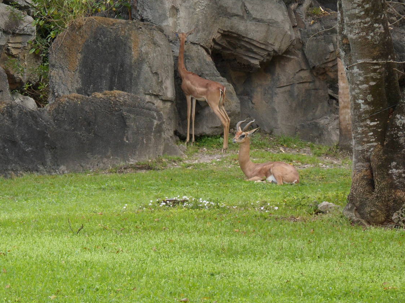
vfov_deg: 5.2
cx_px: 138
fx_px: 3370
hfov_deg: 6.9
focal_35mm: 288
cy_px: 145
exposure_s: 1/90
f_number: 5.6
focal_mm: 36.2
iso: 80
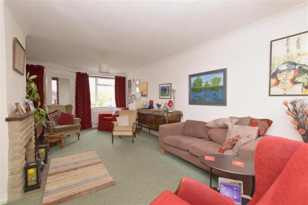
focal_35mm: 15
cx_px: 154
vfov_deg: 77.3
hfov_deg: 100.4
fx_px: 128
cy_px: 102
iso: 400
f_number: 7.1
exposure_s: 1/20
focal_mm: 10
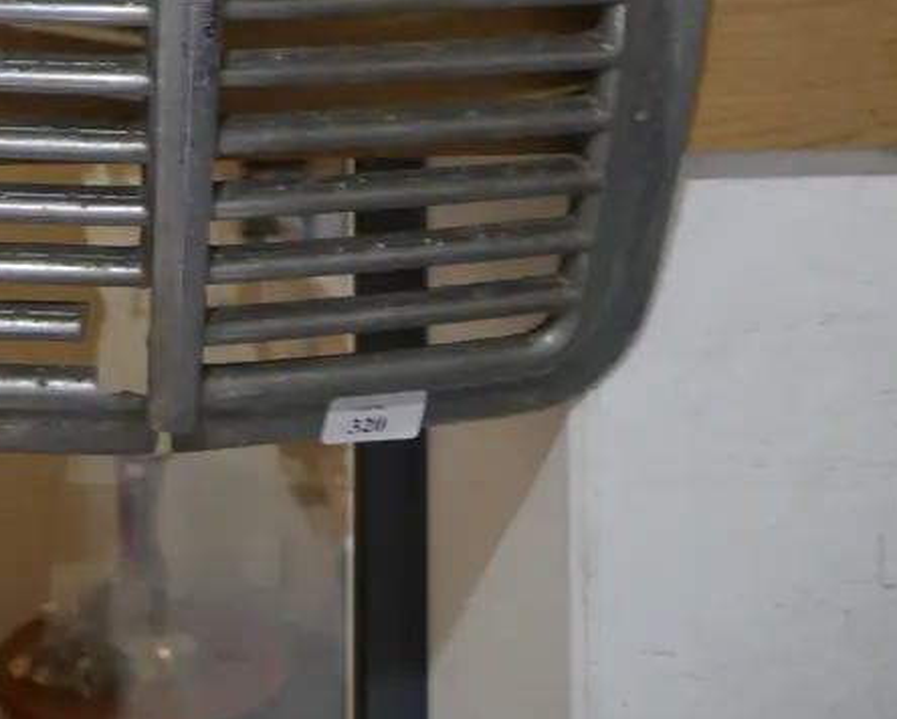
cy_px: -263
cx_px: 195
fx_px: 1674
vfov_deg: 21.5
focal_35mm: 63
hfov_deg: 29.4
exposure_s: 1/60
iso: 800
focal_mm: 14
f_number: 3.5
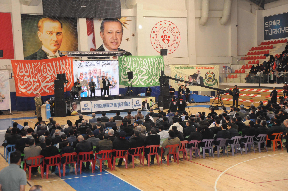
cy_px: 96
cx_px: 144
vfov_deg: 22.6
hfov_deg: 33.4
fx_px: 479
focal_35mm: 60
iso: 3200
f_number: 5.6
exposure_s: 1/100
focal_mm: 40
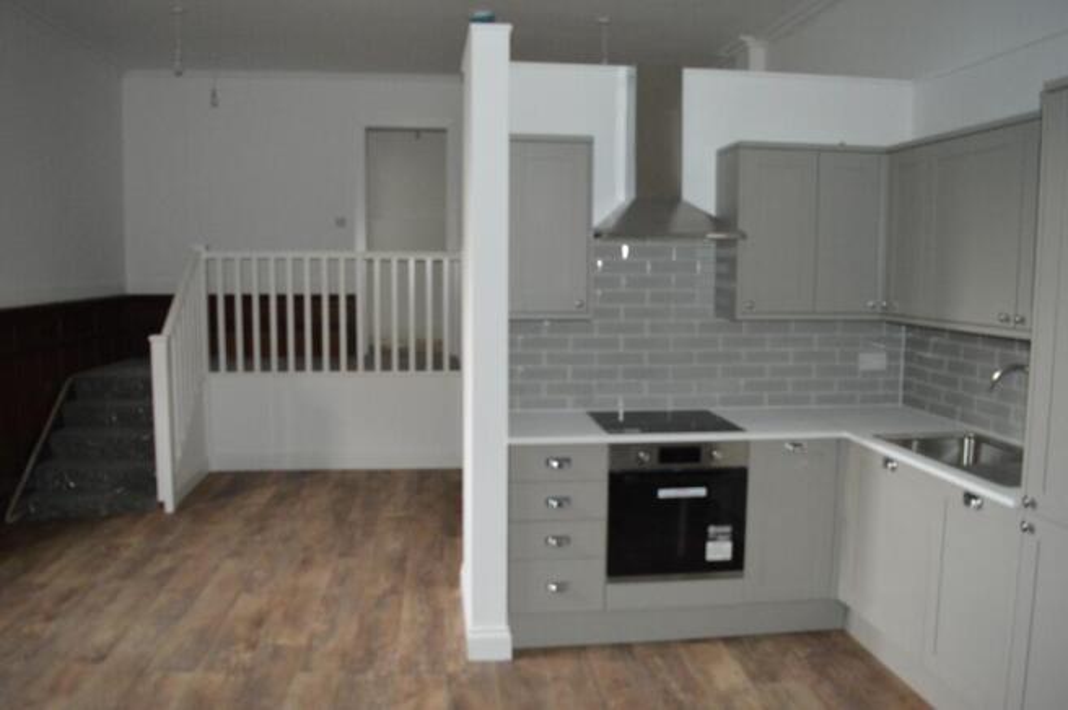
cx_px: 534
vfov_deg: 47.8
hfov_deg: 67.4
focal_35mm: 27
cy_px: 355
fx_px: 800
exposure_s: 1/60
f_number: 3.5
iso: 1600
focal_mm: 18
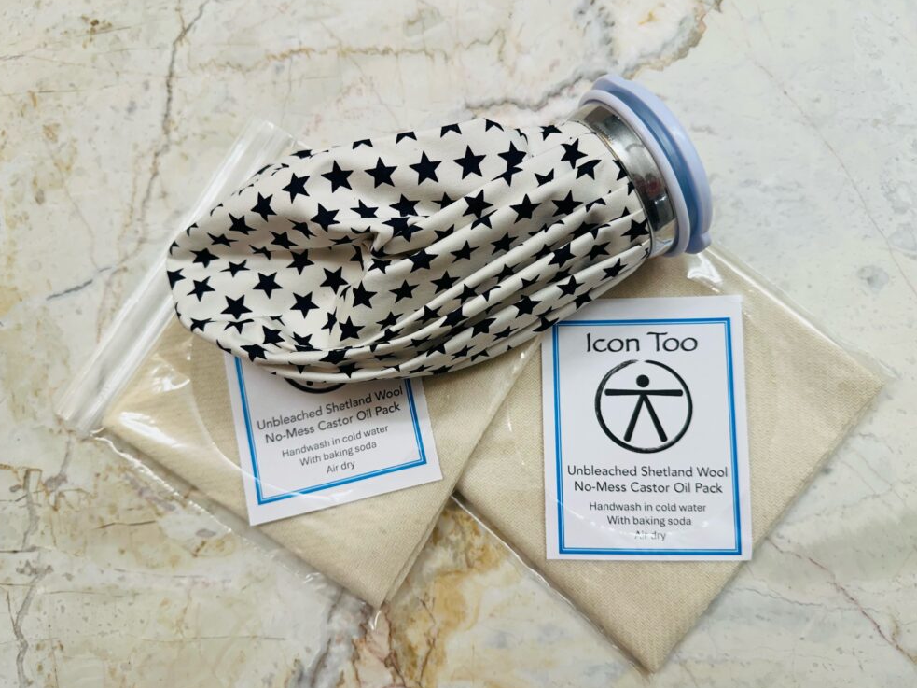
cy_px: 350
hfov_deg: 69.4
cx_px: 455
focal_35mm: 25
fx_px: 662
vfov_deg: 54.9
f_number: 1.78
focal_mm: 6.86
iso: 64
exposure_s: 1/120
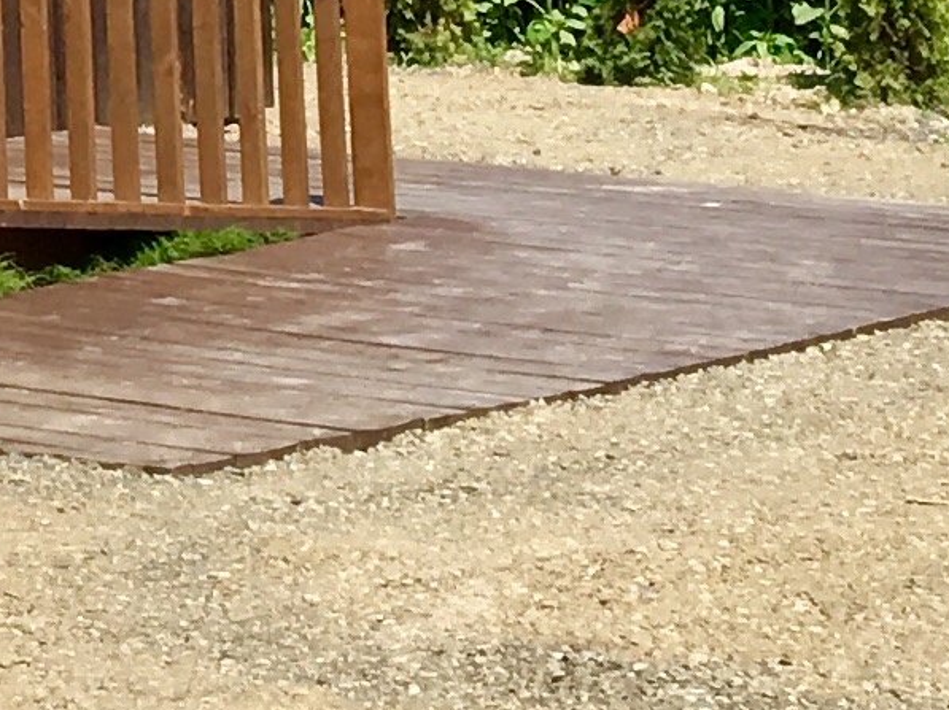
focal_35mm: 196
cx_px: -1017
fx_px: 5370
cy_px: -793
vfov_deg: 7.2
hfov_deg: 9.4
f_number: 2.2
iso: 25
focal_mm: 4.15
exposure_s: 1/1202
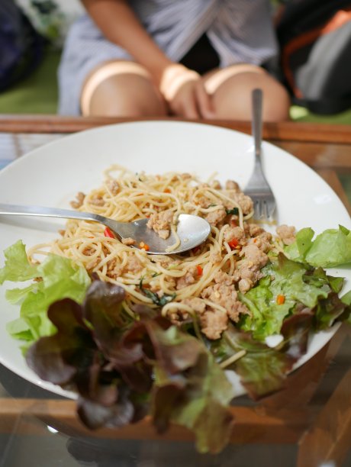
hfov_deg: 46.9
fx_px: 405
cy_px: 234
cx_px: 176
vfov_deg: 59.9
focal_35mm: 30
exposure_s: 1/500
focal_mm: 15
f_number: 1.7
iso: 200
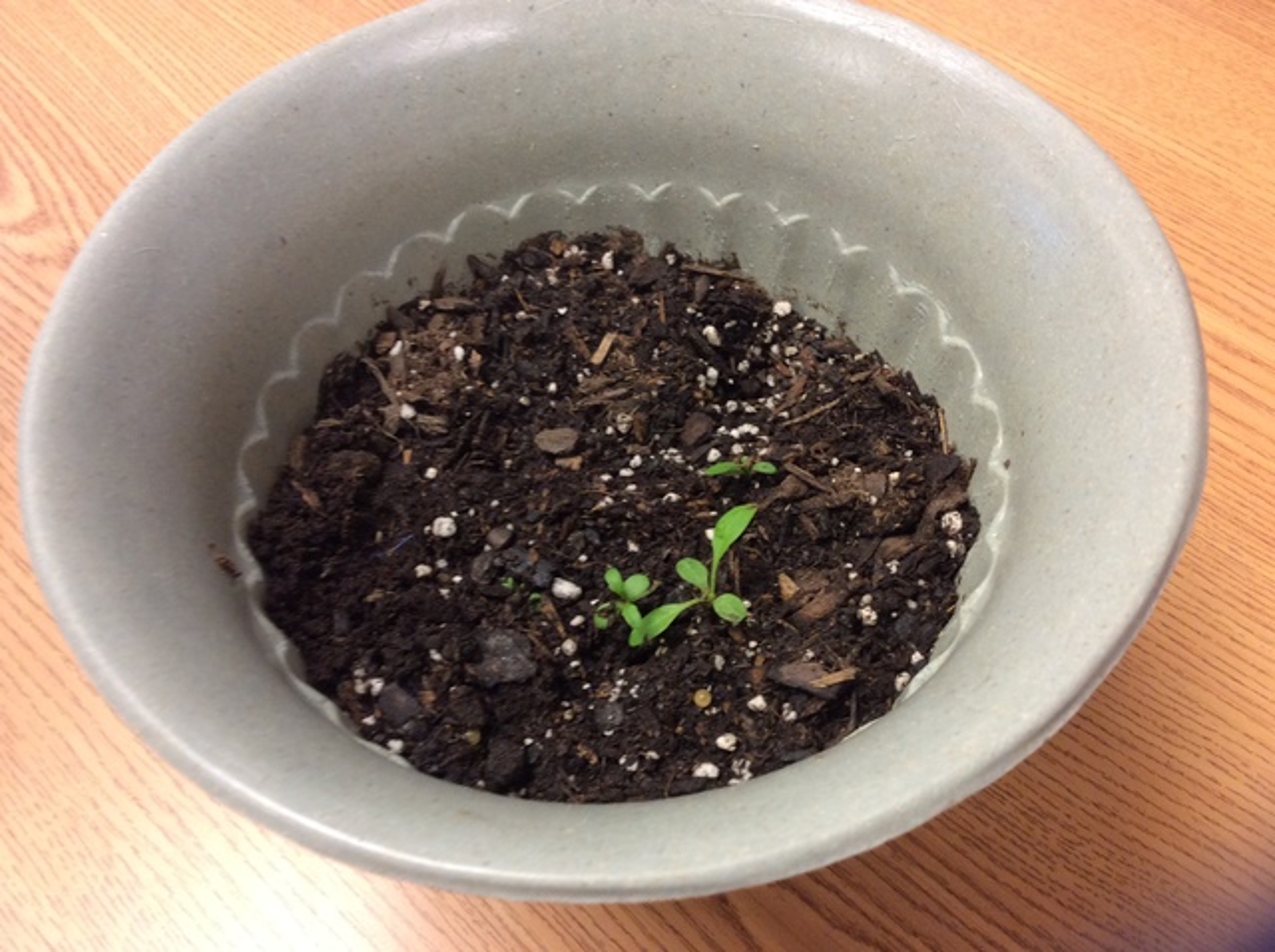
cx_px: 638
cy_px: 476
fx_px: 1177
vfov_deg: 44.1
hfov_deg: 56.9
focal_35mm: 32
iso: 100
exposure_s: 1/24
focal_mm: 3.3
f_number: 2.4
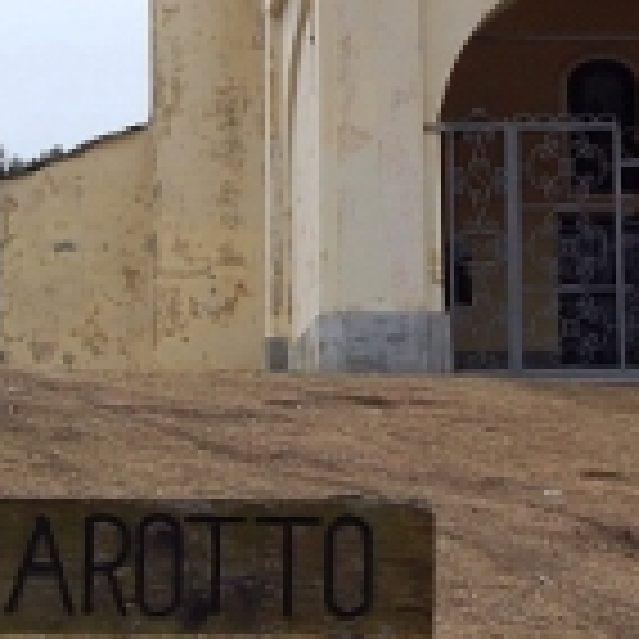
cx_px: 362
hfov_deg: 13.5
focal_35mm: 129
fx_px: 2694
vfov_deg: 13.4
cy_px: 106
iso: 250
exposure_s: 1/250
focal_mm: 20
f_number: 10
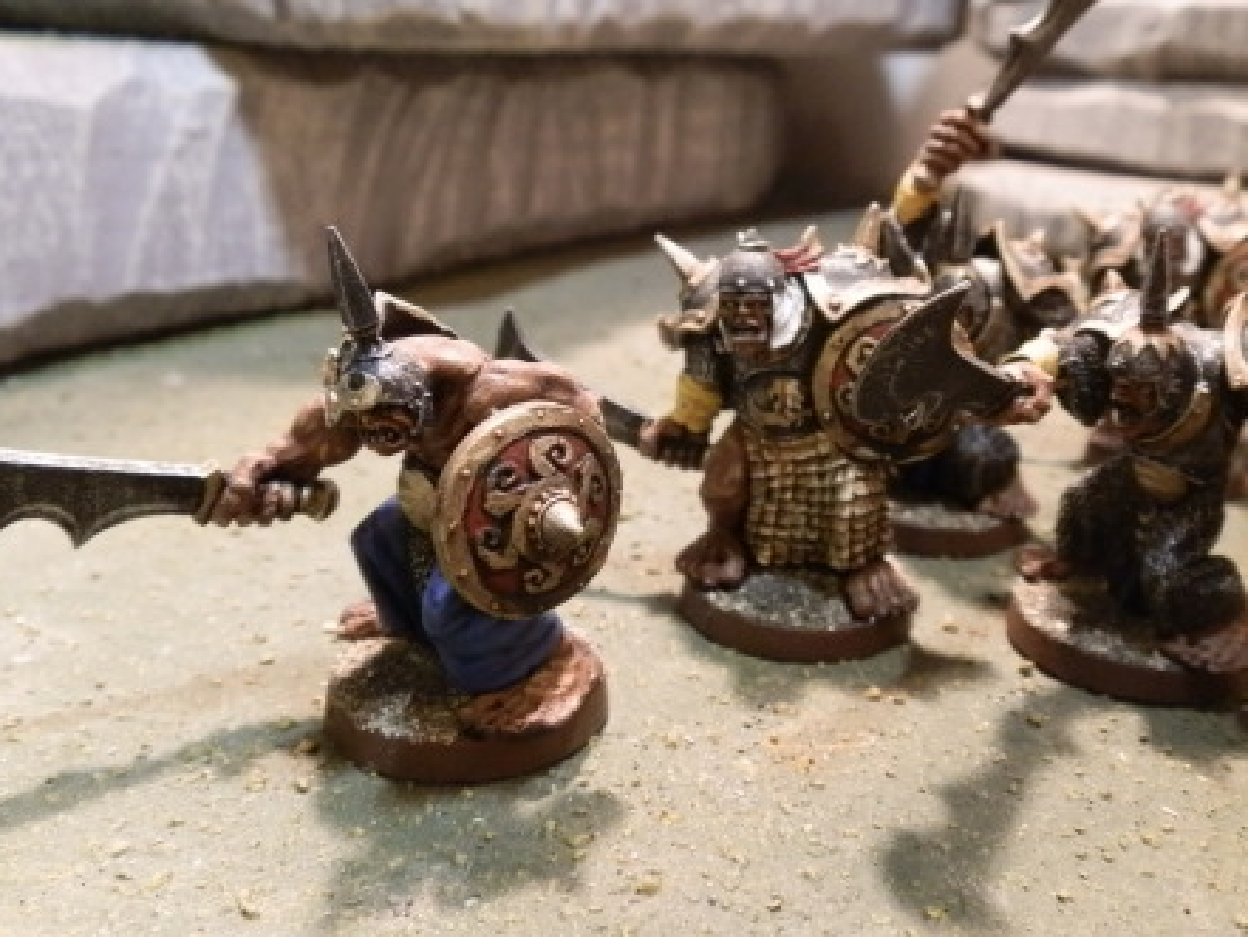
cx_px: 730
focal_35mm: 34
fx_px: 1226
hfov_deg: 53.7
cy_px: 374
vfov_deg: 41.6
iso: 400
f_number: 3.1
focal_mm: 5
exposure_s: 1/40
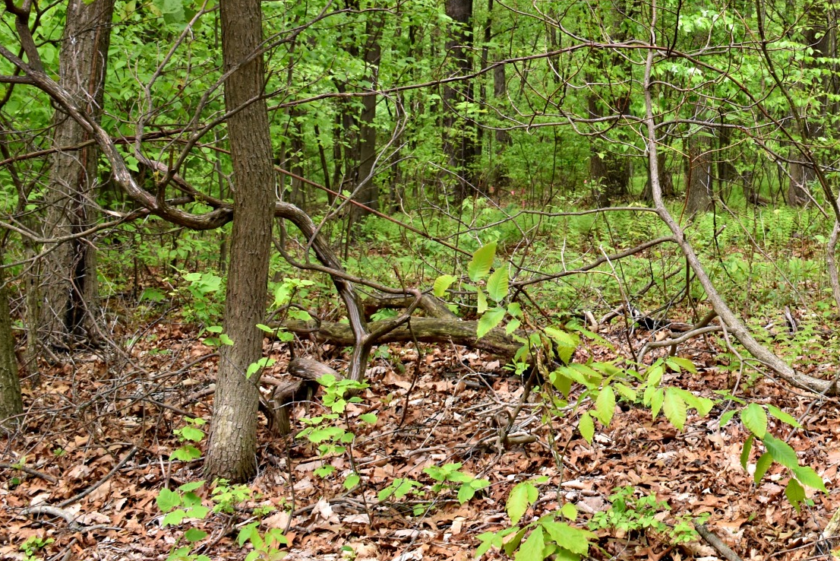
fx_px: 1237
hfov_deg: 36.0
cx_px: 700
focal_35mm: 53
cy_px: 42
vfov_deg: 24.7
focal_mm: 18
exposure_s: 1/160
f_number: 6.3
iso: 400
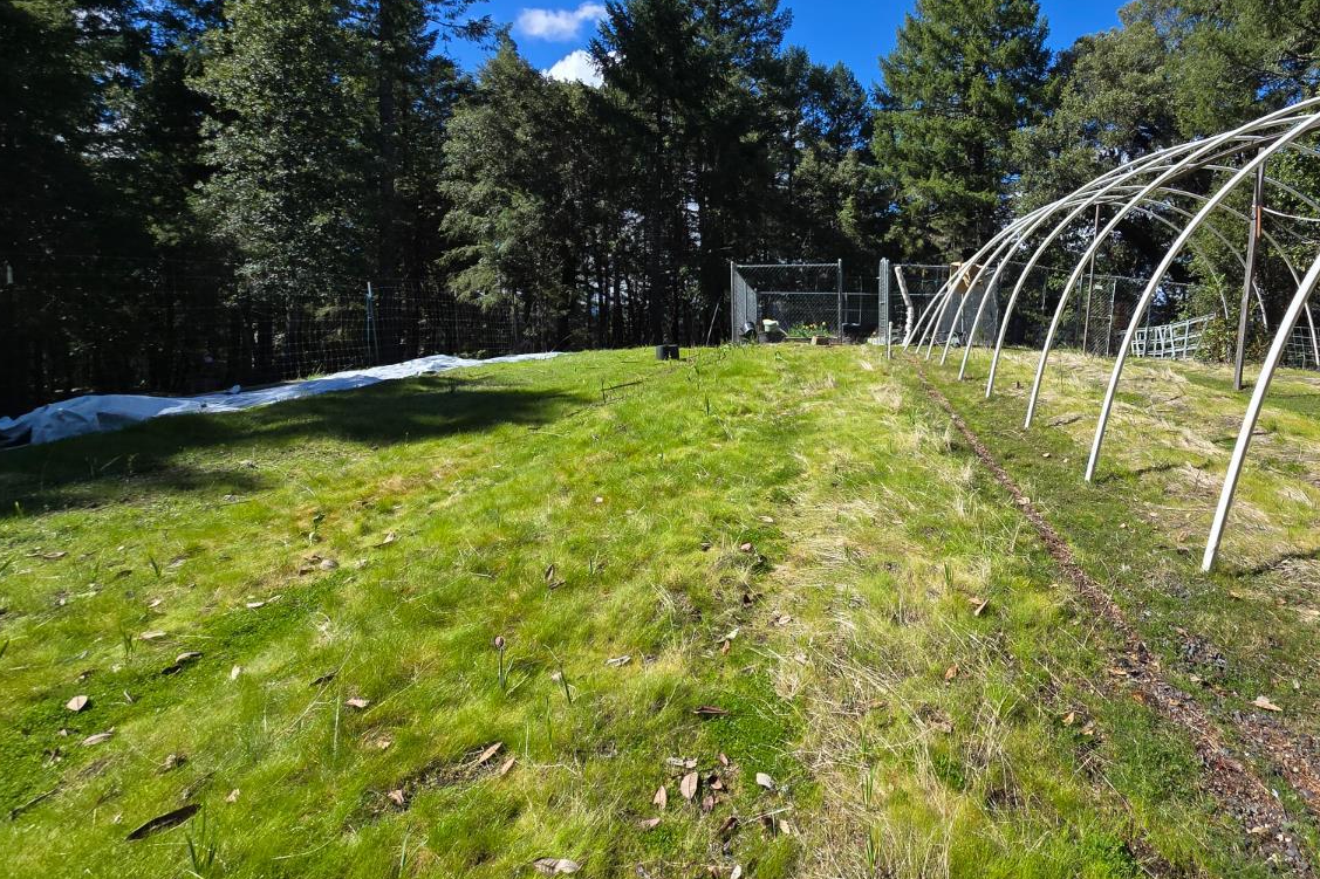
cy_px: 325
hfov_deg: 87.2
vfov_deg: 66.3
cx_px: 868
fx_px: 660
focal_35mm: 18
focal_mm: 2.2
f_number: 2.2
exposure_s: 1/2049
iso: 50
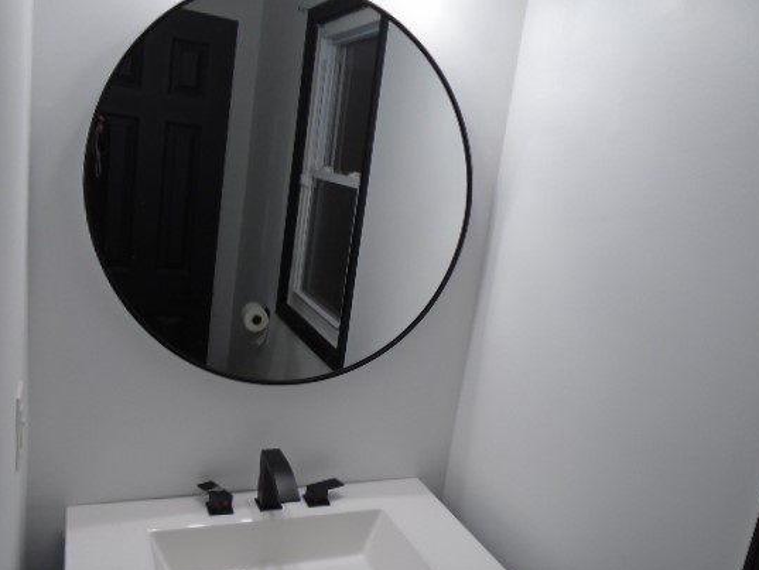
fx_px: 680
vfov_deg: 45.2
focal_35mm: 31
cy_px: 338
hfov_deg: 58.3
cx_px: 394
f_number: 3.2
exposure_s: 1/40
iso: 100
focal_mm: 4.6
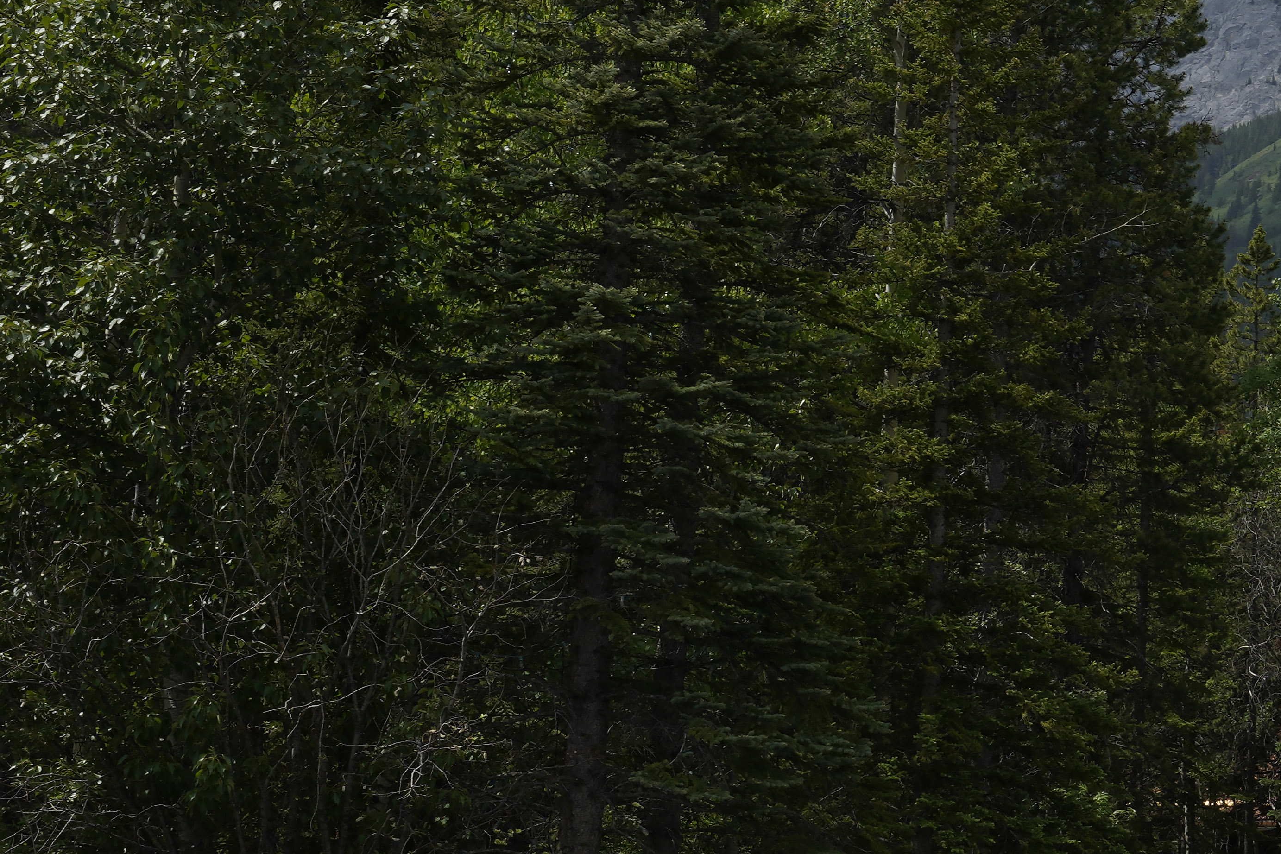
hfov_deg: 15.1
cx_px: 1964
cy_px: 253
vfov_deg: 11.0
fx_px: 4447
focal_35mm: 125
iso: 200
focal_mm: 40
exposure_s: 1/400
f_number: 10
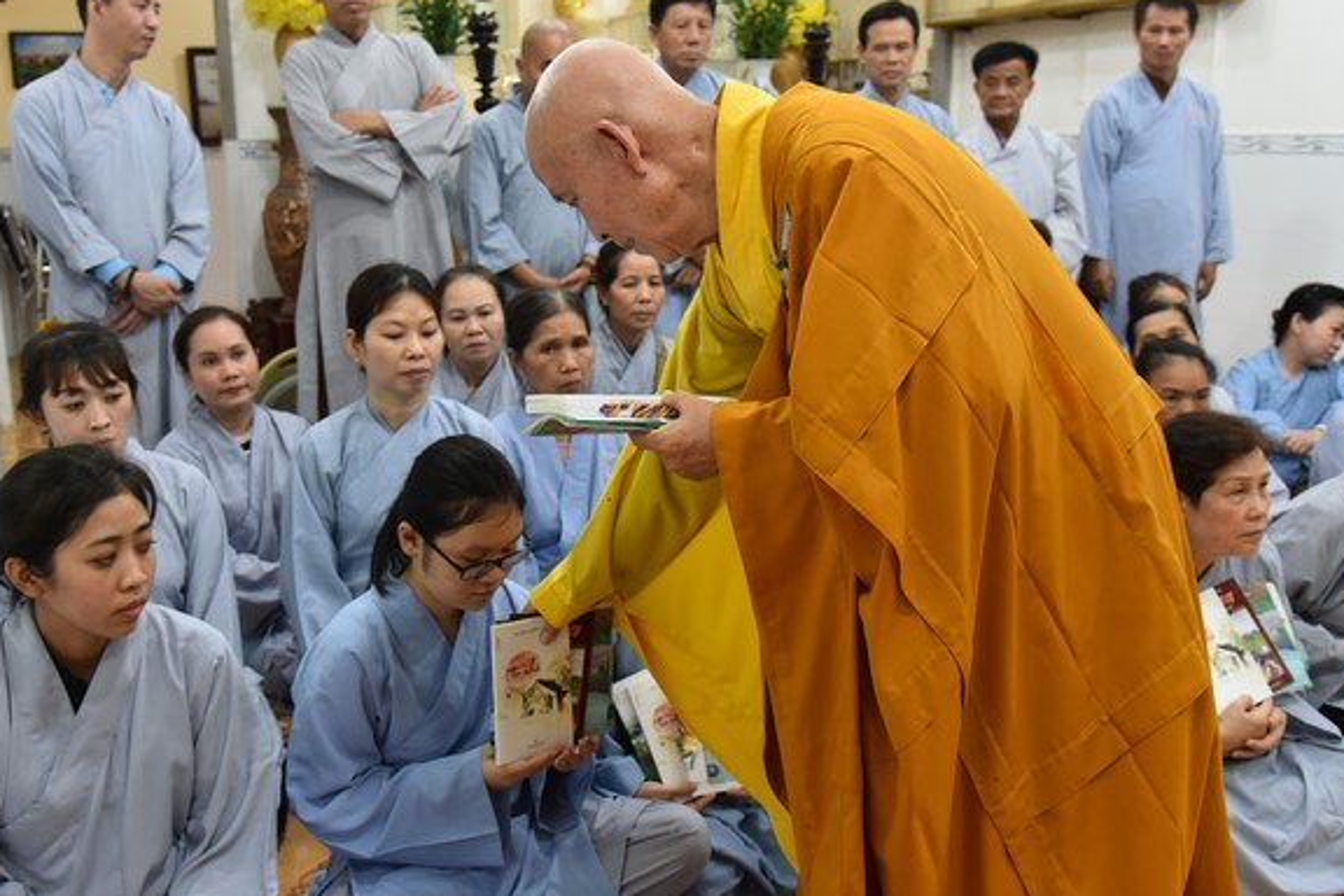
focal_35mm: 35
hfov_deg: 54.3
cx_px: 604
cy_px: 404
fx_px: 1307
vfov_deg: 37.8
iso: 1600
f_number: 5
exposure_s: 1/100
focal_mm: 31
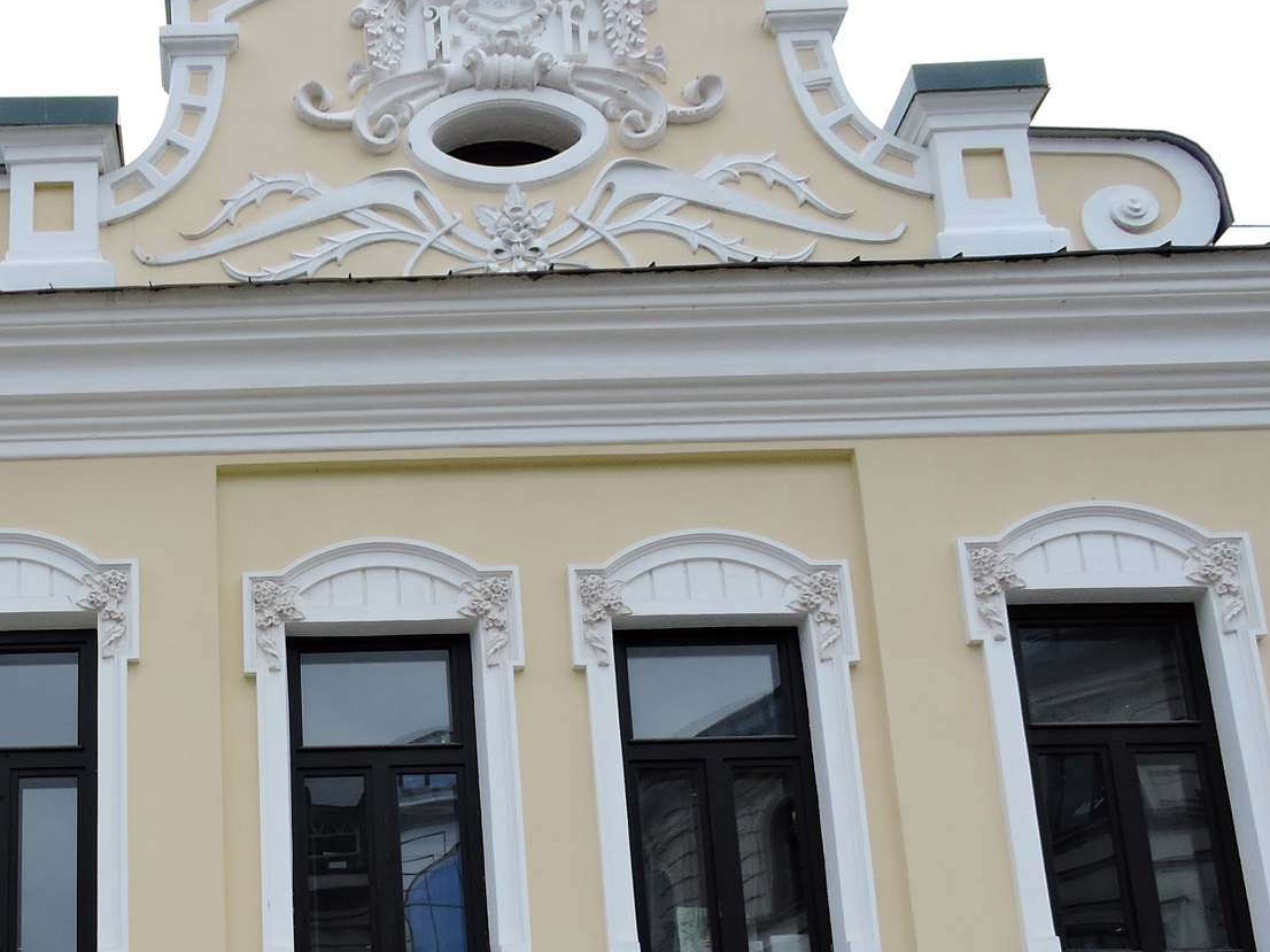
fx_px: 1834
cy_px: 860
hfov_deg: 36.1
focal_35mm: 50
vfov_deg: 28.0
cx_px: 147
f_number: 3.3
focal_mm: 4.3
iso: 100
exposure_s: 1/500
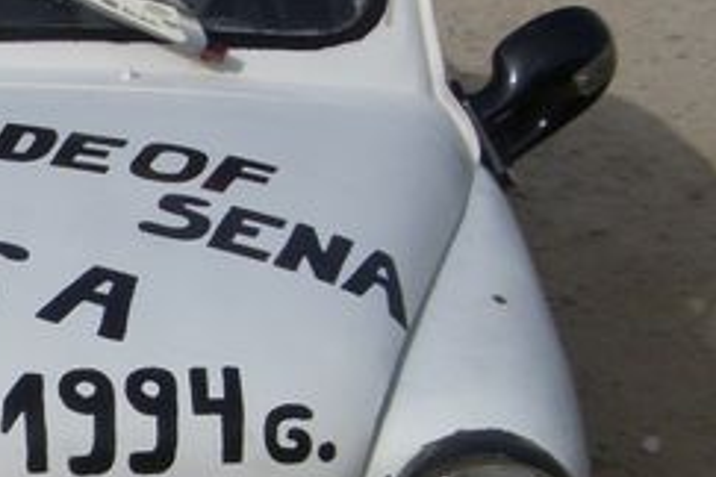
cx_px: -130
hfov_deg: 16.4
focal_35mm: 120
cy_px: 259
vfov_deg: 11.4
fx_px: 2386
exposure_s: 1/1250
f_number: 4.3
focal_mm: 5.8
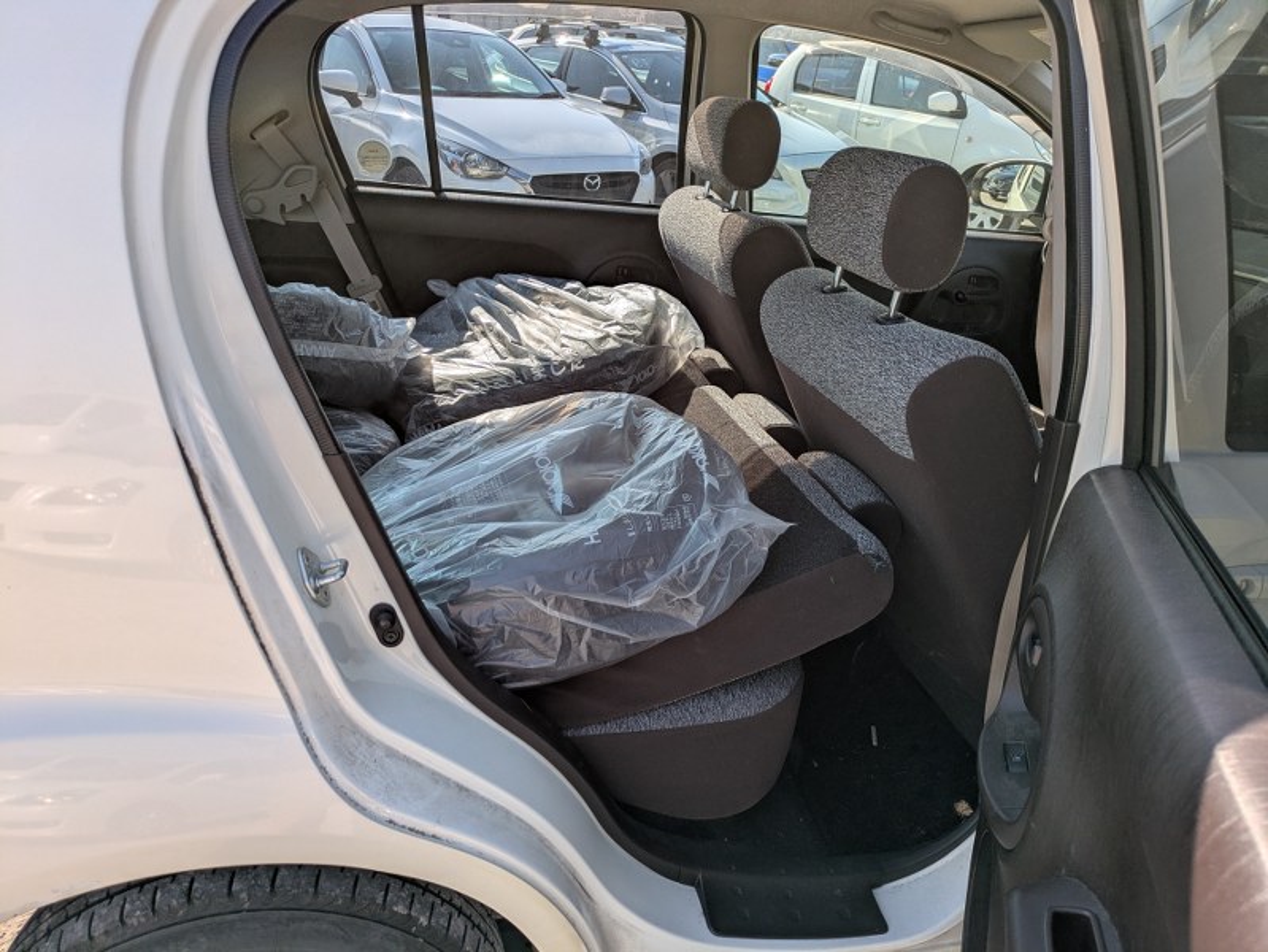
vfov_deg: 54.9
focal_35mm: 25
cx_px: 634
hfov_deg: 69.4
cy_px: 476
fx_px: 916
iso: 45
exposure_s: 1/974
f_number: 1.89
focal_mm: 5.43
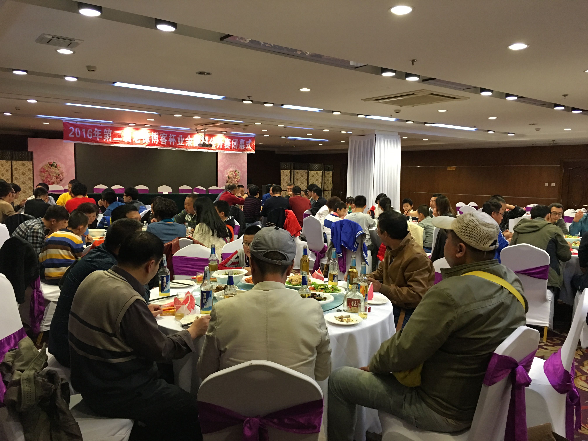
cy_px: 220
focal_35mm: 29
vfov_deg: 48.2
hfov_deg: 61.7
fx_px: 493
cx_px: 294
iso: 100
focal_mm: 4.15
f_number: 2.2
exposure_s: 1/8
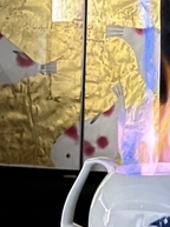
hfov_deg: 13.2
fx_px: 710
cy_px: -22
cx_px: 218
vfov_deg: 17.6
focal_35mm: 108
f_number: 1.5
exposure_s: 1/15
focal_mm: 5.7
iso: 2500
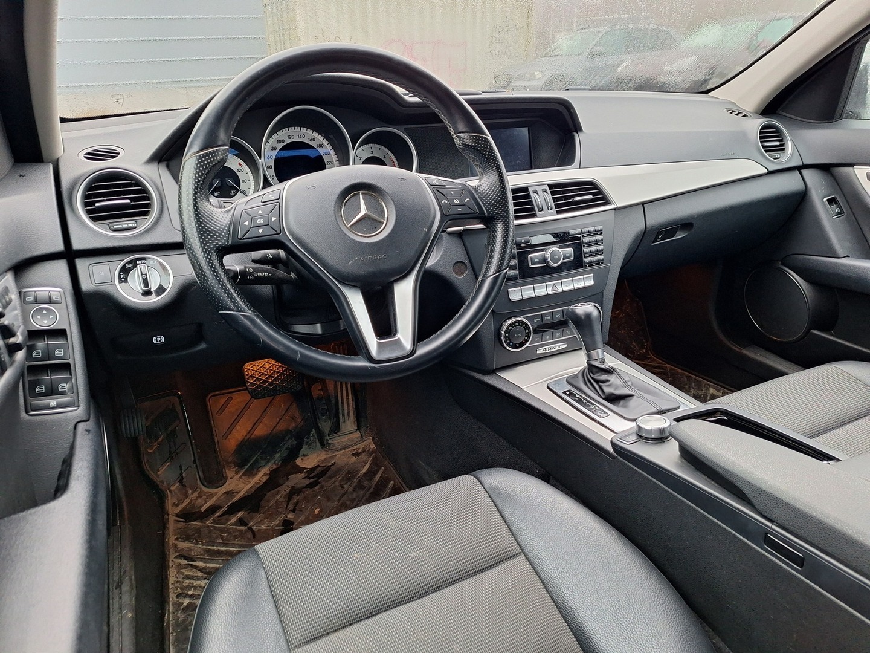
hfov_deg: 73.9
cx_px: 435
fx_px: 578
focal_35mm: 23
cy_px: 326
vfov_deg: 58.9
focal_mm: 5.54
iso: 250
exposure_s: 1/50
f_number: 1.8
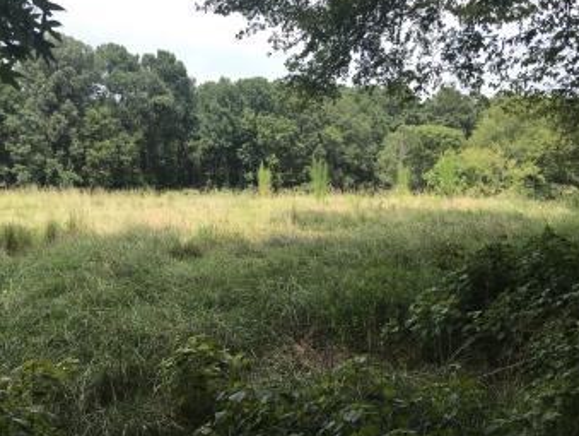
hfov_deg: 55.3
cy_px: 205
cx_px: 284
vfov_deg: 43.0
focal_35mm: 33
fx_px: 553
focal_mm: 3.99
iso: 20
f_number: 1.8
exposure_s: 1/1312
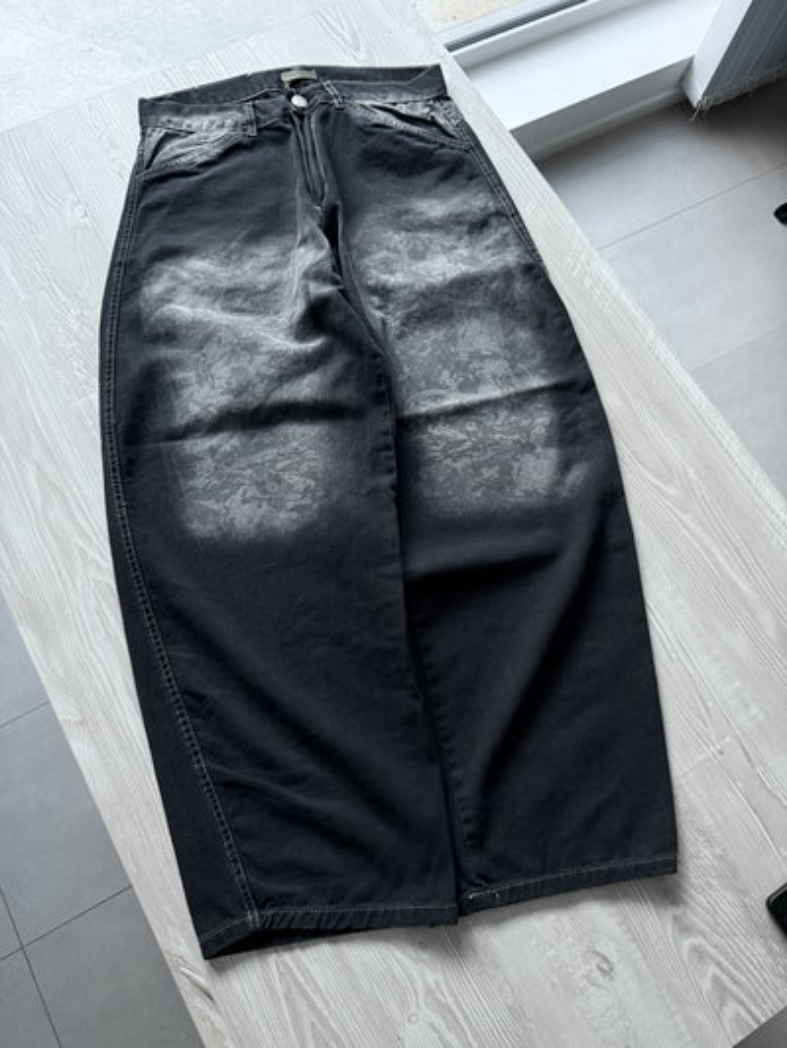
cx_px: 394
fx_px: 727
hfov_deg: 56.8
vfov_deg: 71.6
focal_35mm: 24
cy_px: 524
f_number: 1.78
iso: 400
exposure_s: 1/60
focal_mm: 6.76
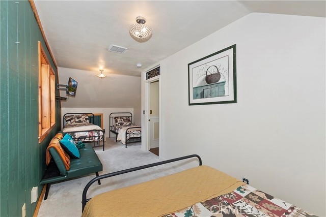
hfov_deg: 100.4
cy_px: 108
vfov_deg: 77.4
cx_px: 163
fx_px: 136
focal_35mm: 15
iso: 400
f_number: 8
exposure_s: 1/30
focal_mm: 10
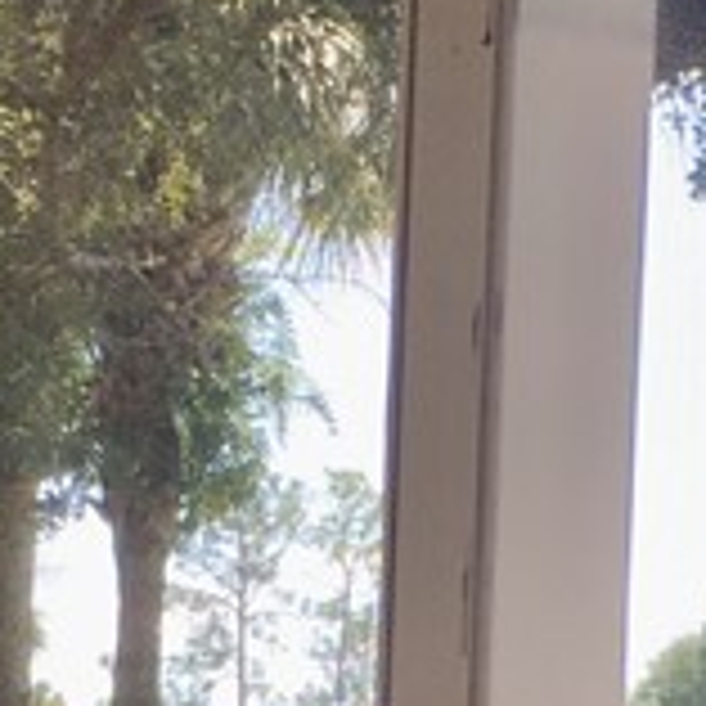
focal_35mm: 167
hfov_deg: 10.5
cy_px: 1048
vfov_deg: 10.1
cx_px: 252
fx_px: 3853
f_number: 2.2
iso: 25
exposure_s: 1/416
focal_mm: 4.15
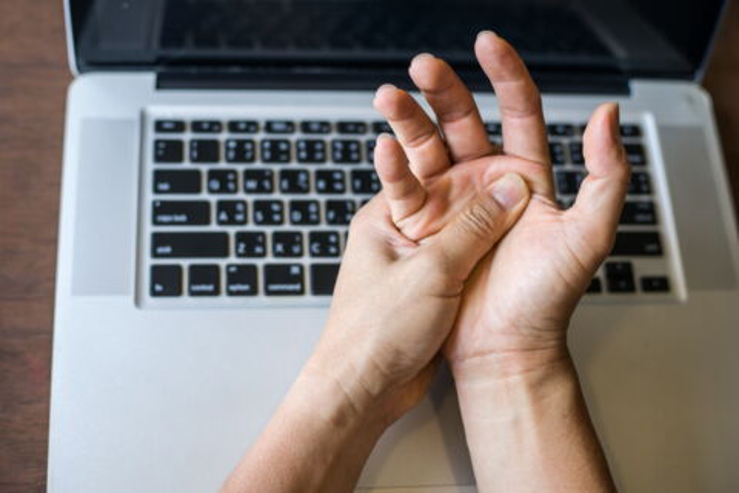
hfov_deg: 39.6
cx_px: 370
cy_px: 246
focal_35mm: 50
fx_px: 1026
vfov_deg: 27.0
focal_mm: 50
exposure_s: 1/160
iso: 320
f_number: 3.2
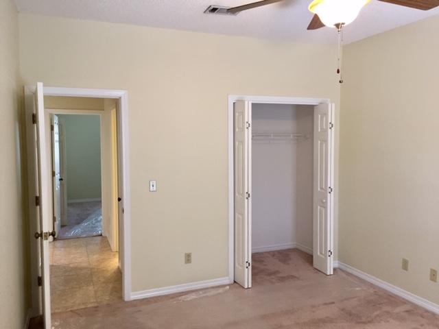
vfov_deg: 48.2
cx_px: 220
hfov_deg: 61.7
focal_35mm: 29
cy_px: 164
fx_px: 368
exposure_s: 1/30
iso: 100
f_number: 2.2
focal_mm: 4.15
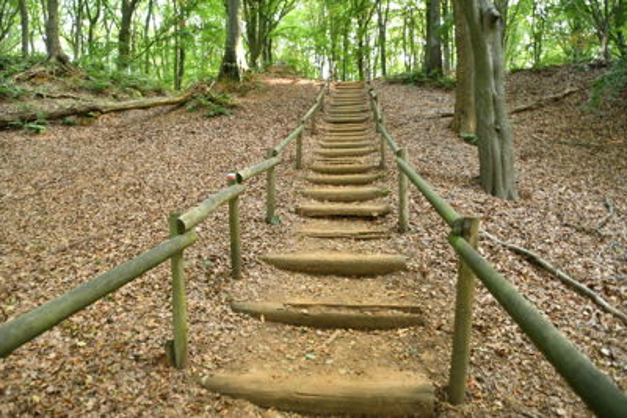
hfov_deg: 73.7
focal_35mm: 24
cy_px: 209
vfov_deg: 53.2
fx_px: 418
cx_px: 314
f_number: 3.5
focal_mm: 16
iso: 1250
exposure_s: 1/80
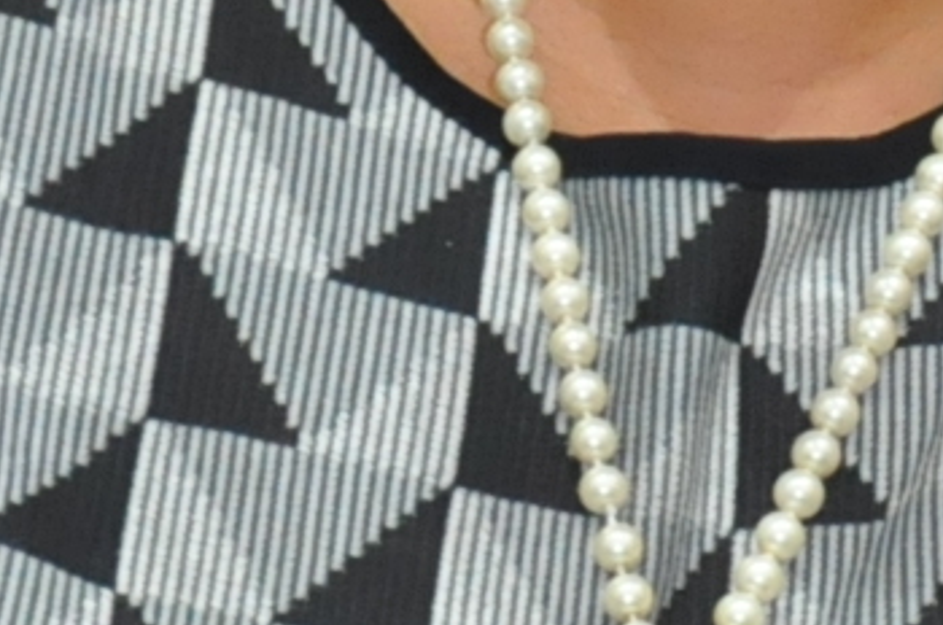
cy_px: -242
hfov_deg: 2.1
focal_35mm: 966
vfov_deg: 1.4
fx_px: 25259
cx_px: 453
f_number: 5.6
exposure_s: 1/125
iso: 2000
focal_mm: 105
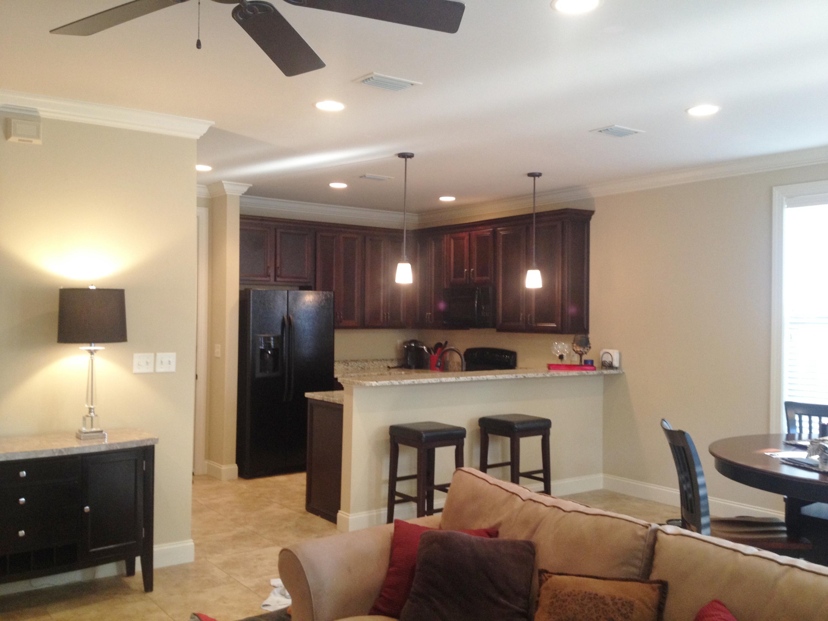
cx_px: 414
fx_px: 837
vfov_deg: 40.7
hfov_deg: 52.6
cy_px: 310
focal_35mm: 35
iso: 125
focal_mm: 4.28
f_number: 2.4
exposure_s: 1/20
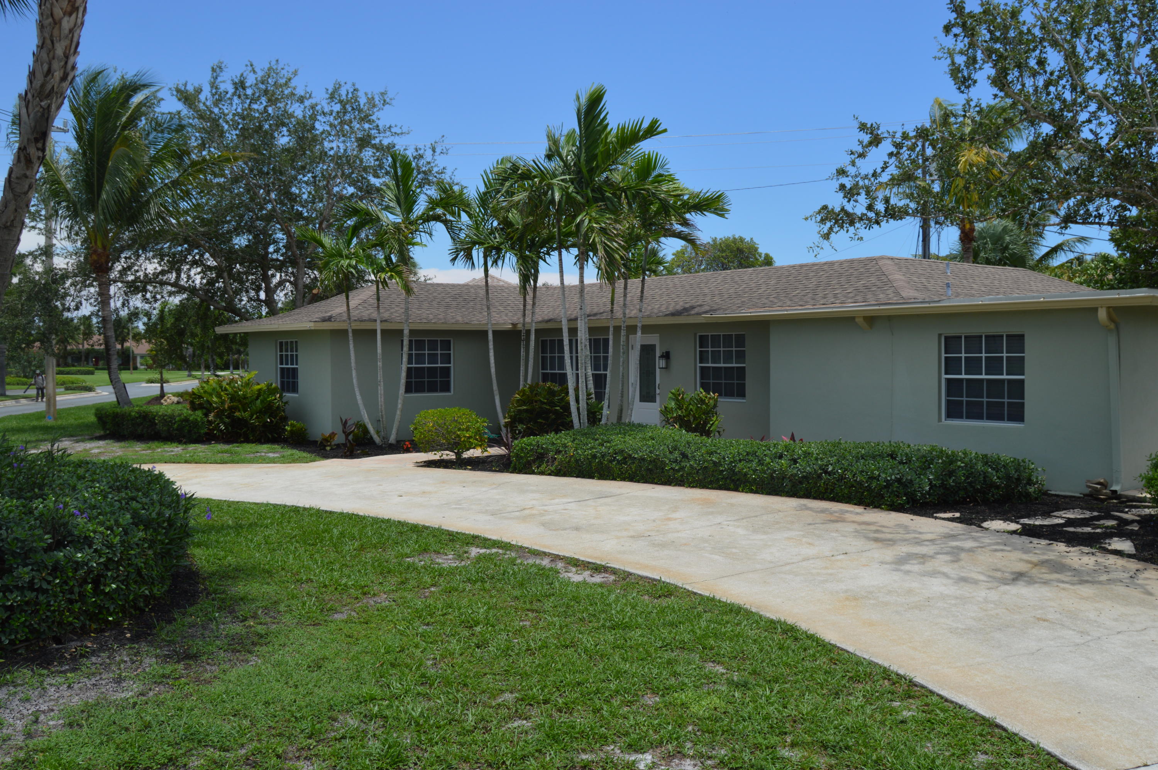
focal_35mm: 33
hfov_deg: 57.3
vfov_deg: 39.9
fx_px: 1060
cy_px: 385
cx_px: 579
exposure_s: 1/320
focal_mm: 22
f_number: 9
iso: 100
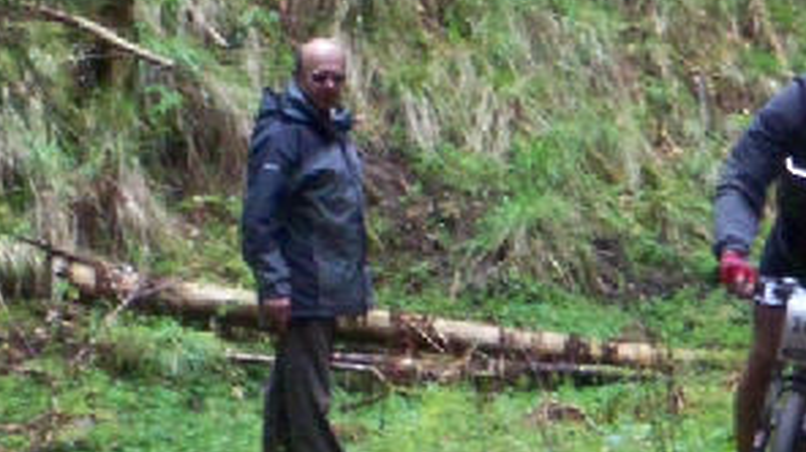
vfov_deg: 3.5
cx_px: 858
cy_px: 403
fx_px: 7368
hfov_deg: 6.2
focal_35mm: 345
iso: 400
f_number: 4.4
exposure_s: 1/125
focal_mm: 19.2
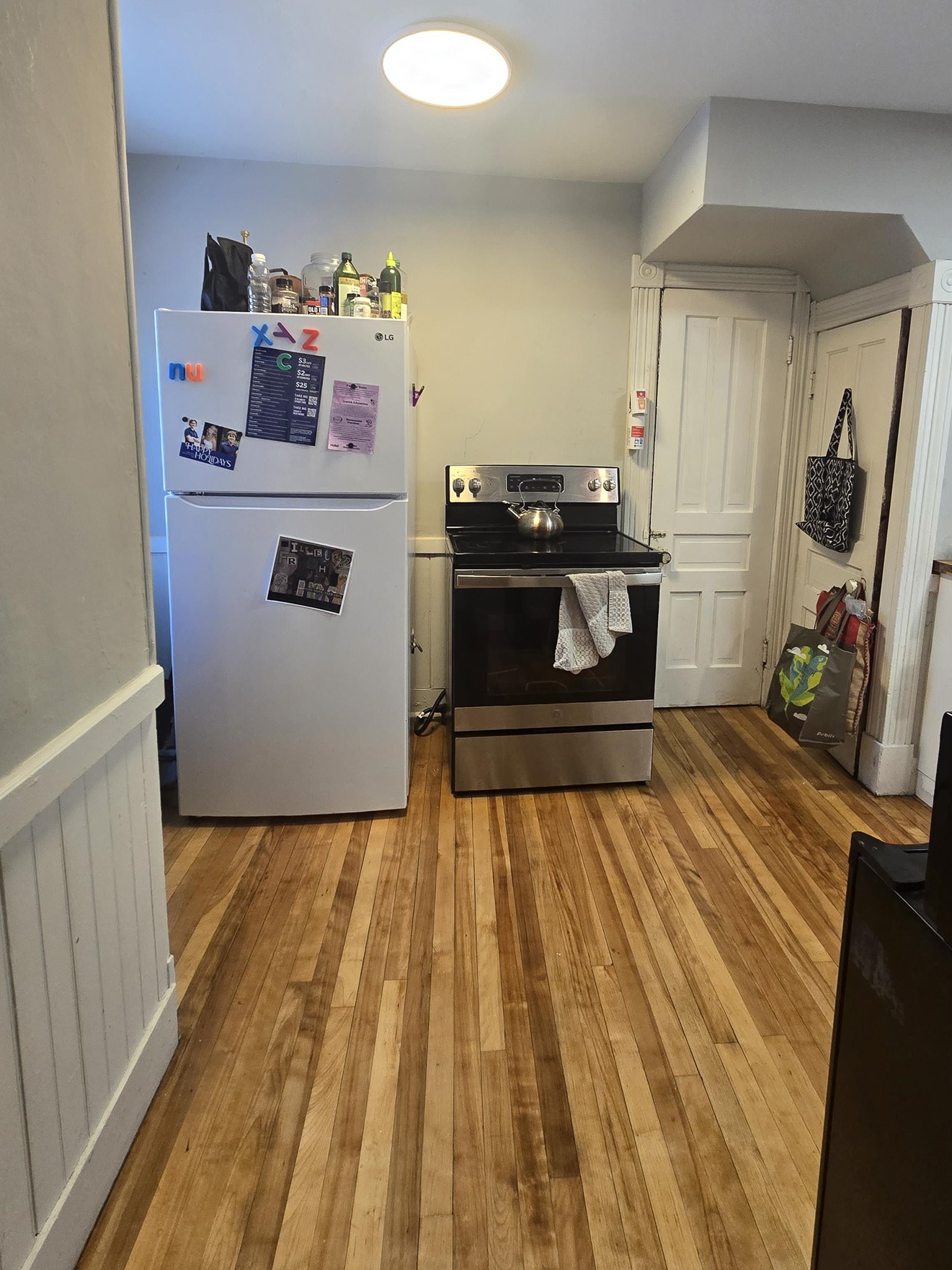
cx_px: 521
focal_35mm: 17
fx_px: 624
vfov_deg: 90.3
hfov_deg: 74.5
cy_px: 534
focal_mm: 2.2
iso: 200
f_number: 2.2
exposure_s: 1/60
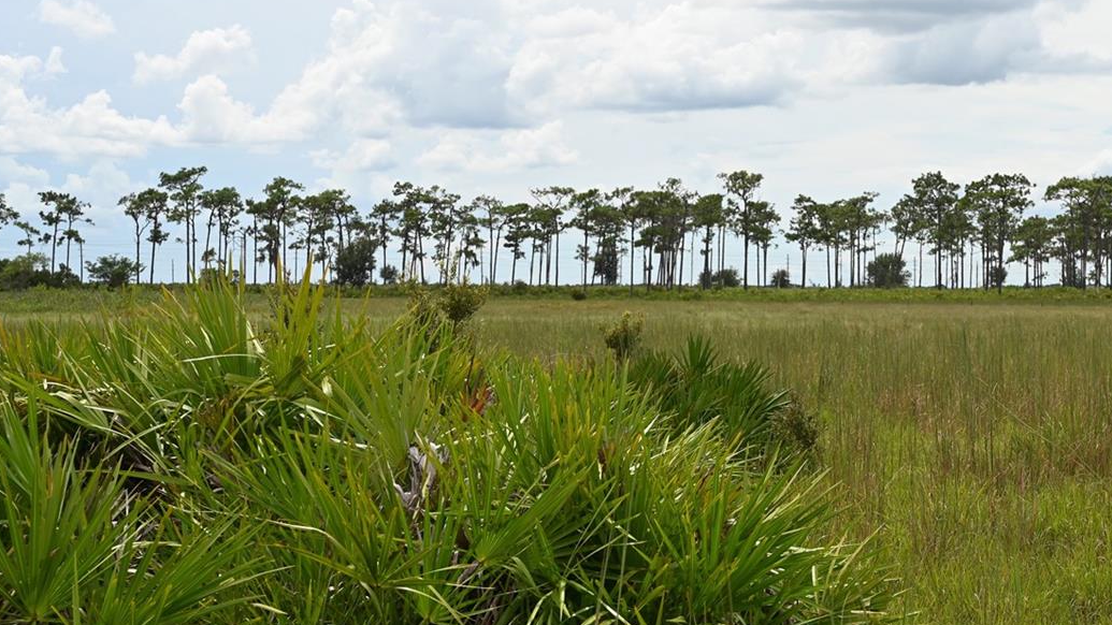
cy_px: 333
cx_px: 766
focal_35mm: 76
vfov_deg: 15.9
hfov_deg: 27.7
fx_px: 2241
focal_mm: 47
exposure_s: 1/400
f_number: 7.1
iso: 100
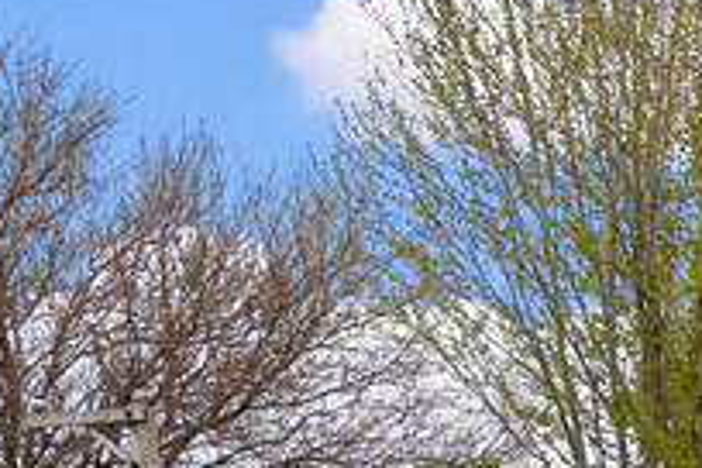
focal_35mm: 230
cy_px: 1449
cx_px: 2299
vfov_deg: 5.6
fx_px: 4485
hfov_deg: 7.5
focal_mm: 29
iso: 200
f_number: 9
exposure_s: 1/60
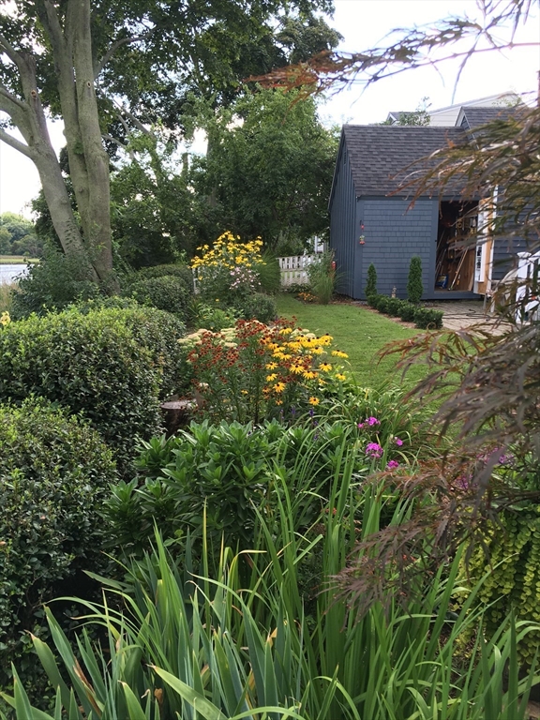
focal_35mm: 29
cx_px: 270
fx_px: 603
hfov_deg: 48.2
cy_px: 360
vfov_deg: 61.7
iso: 25
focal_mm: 4.15
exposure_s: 1/194
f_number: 2.2
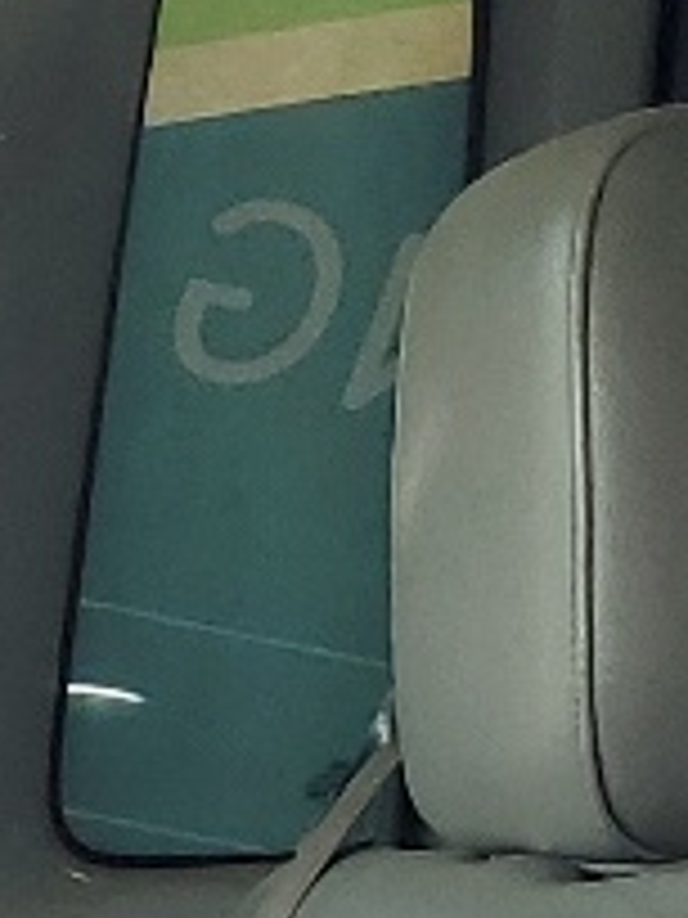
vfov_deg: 8.5
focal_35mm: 204
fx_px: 5406
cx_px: -684
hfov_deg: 7.0
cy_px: 2488
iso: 50
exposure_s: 1/526
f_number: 1.5
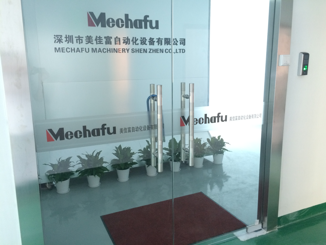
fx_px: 273
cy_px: 122
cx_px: 163
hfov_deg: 61.7
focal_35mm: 29
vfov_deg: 48.2
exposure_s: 1/33
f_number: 2.2
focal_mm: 4.15
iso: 200
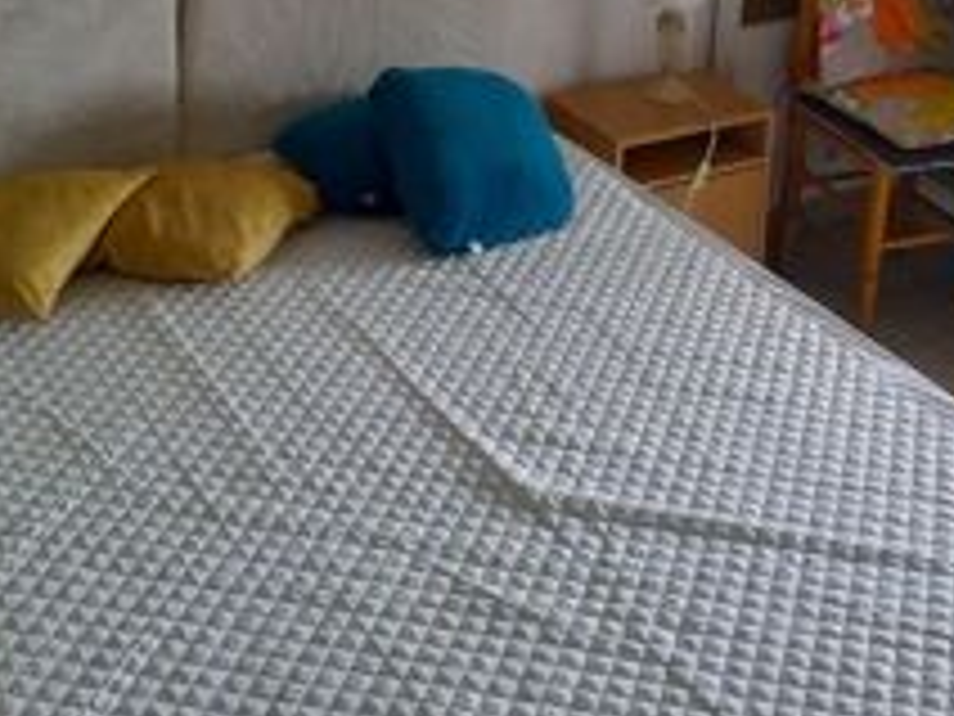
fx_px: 1626
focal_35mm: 59
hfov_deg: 32.0
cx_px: 734
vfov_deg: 23.4
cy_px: -59
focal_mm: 3.98
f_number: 1.8
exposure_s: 1/50
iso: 250
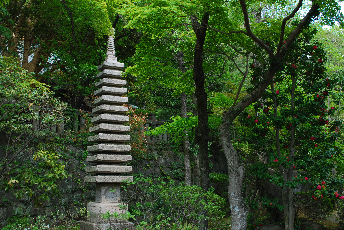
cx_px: 172
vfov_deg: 30.9
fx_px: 416
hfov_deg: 44.9
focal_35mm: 44
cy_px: 115
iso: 100
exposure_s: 1/40
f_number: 8
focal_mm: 29
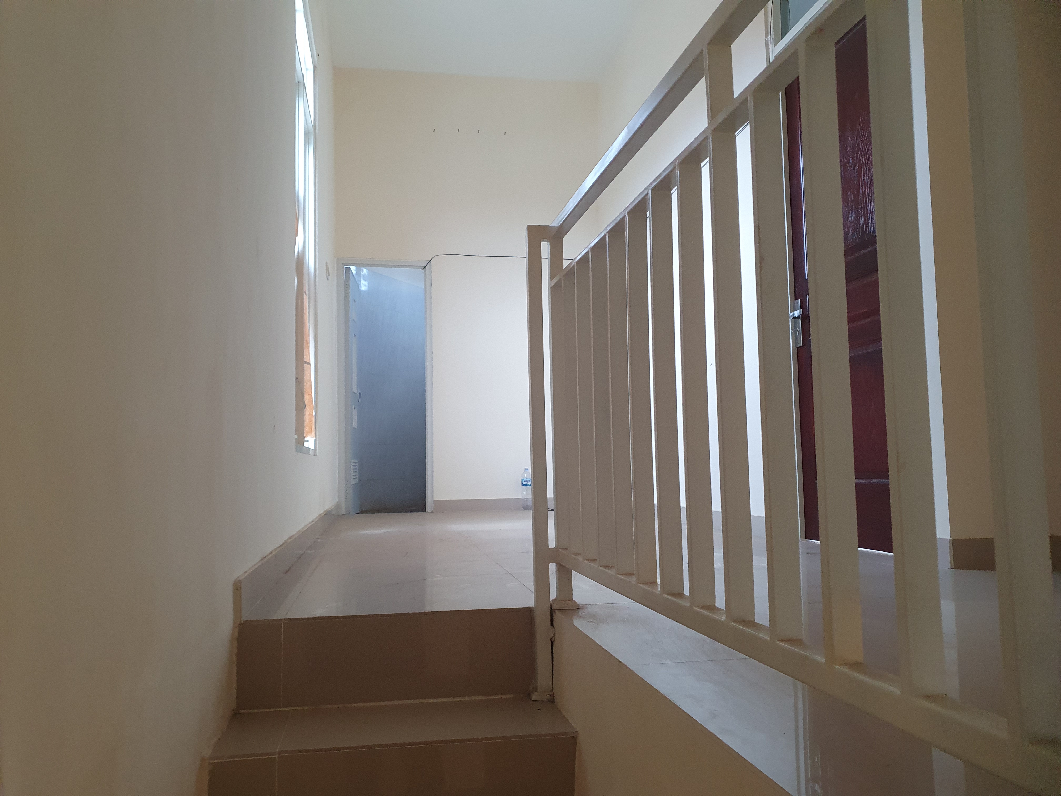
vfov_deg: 53.1
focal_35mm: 26
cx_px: 530
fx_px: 797
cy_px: 398
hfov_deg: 67.3
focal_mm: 4.32
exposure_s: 1/60
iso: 200
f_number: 1.5
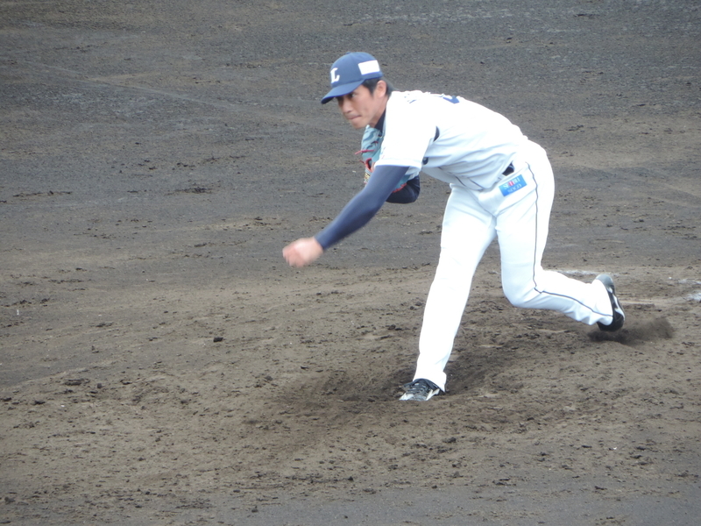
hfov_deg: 3.3
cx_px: 350
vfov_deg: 2.5
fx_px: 12150
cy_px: 263
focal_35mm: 600
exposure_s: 1/250
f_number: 4.9
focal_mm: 107
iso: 320
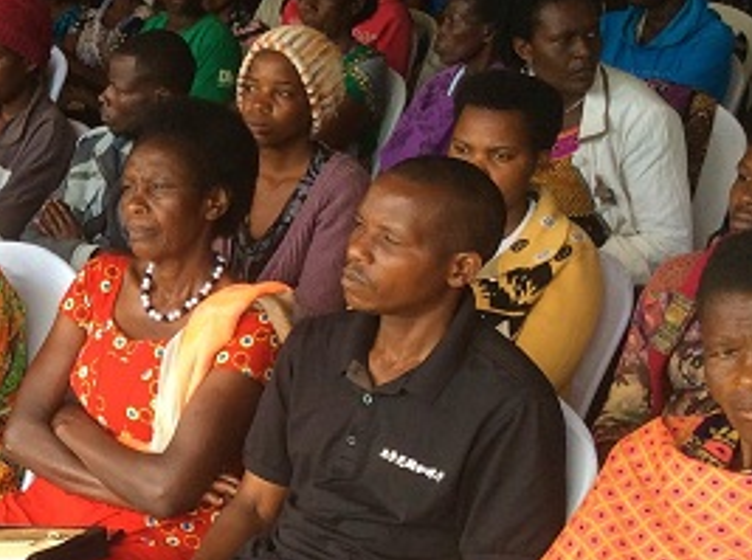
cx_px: -25
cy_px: 307
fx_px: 1821
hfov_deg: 22.3
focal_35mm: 84
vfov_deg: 17.5
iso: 40
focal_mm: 3.3
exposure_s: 1/120
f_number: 2.4
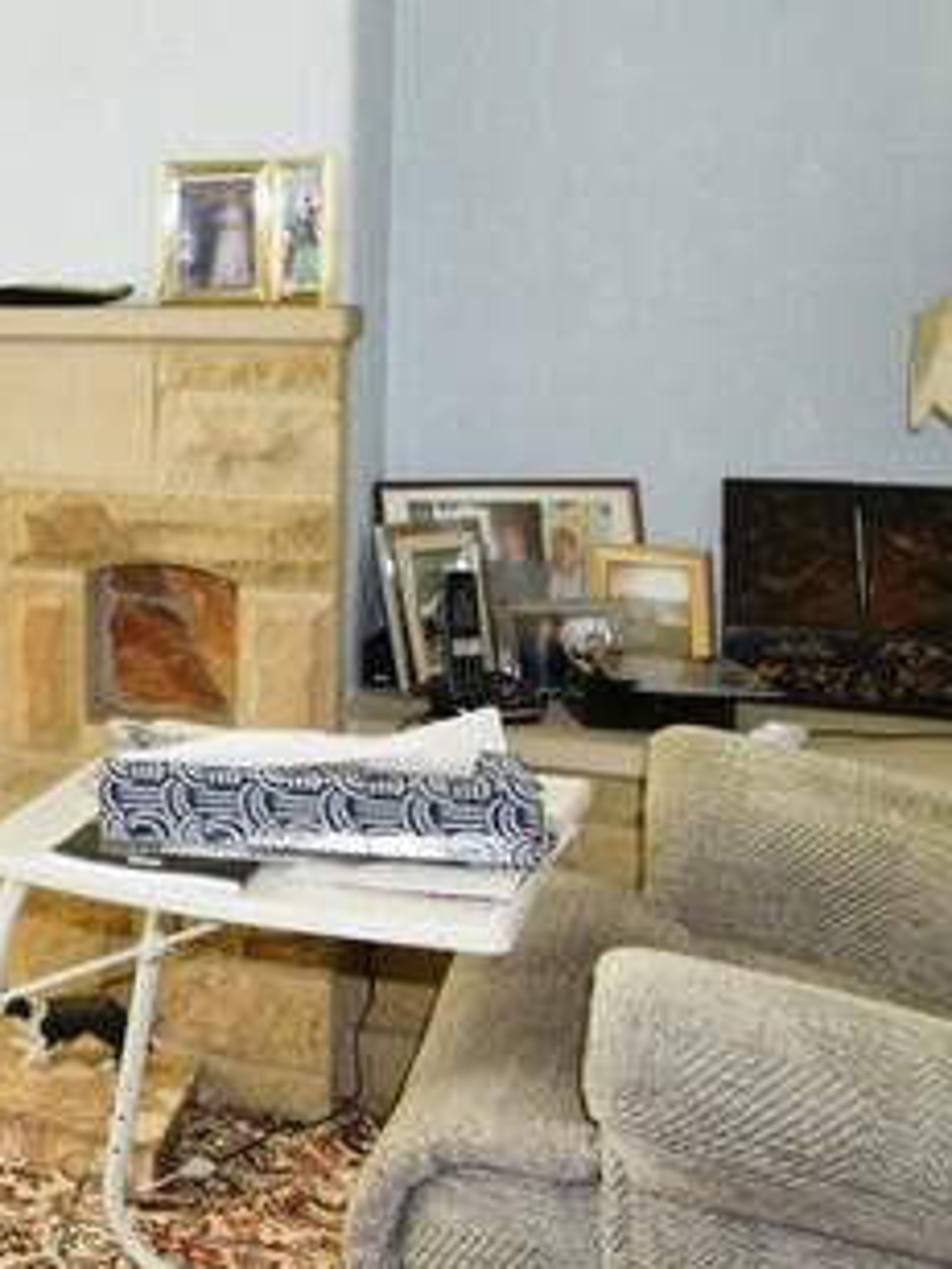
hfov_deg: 24.0
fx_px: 1760
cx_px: -466
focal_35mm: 48
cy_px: 451
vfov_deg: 39.3
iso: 800
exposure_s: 1/60
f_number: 4
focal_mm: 10
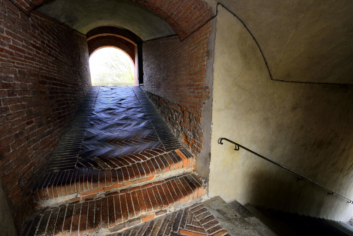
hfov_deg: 100.4
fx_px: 147
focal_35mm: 15
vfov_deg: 77.3
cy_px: 118
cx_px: 176
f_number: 16
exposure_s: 1/4
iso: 200
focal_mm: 10
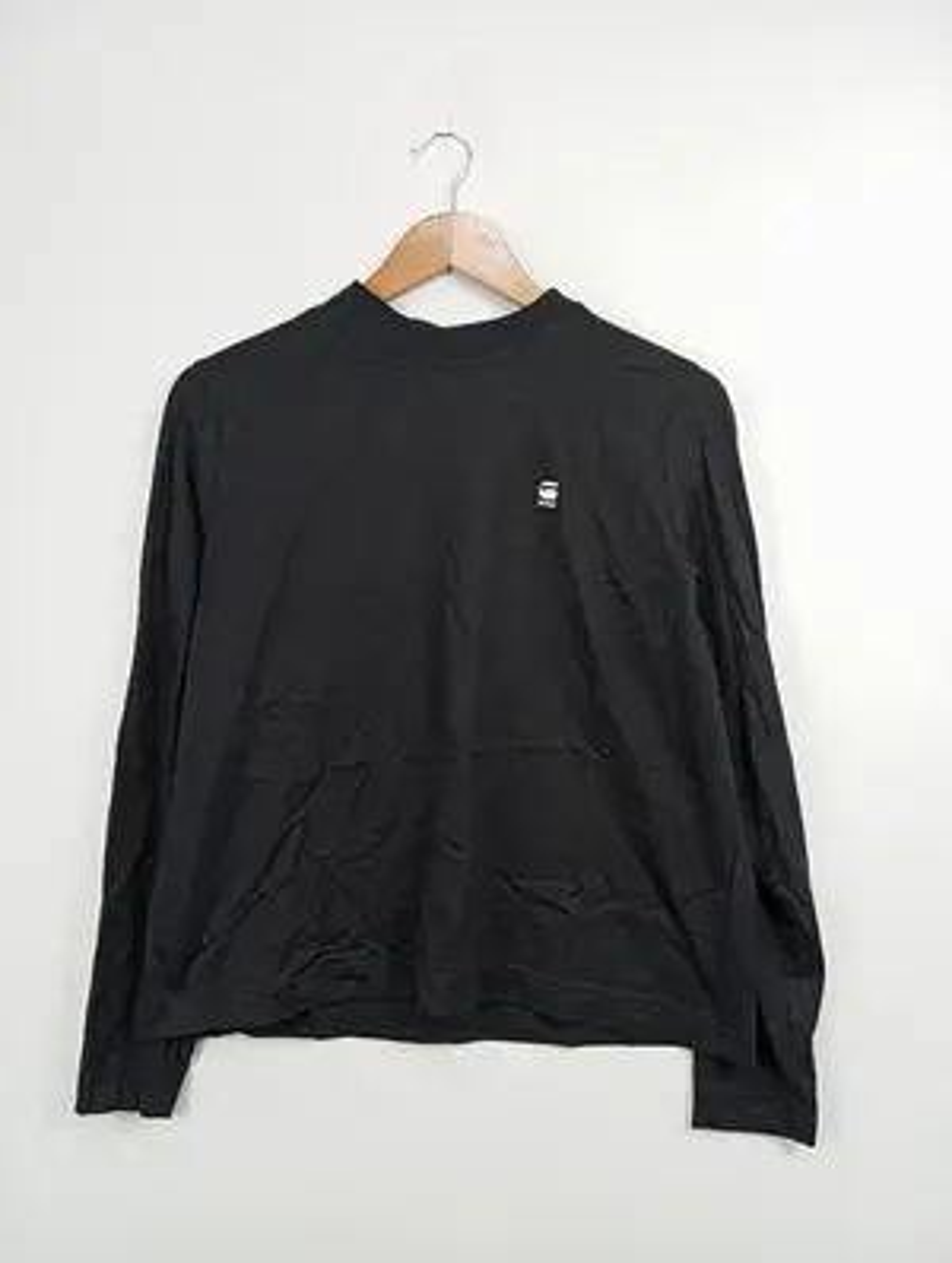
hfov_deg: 49.9
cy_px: 632
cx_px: 476
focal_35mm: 28
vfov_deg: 63.4
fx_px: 1023
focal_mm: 4.22
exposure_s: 1/100
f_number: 1.8
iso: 103
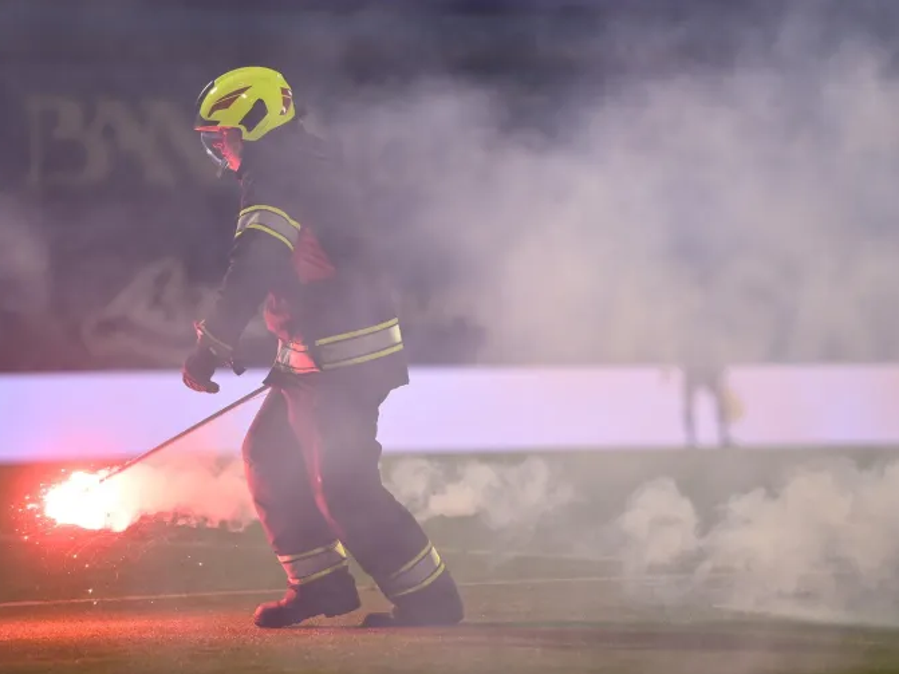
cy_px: 337
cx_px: 496
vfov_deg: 6.8
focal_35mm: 218
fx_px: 5661
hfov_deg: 9.1
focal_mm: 200
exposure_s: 1/1000
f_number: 2.8
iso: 1600
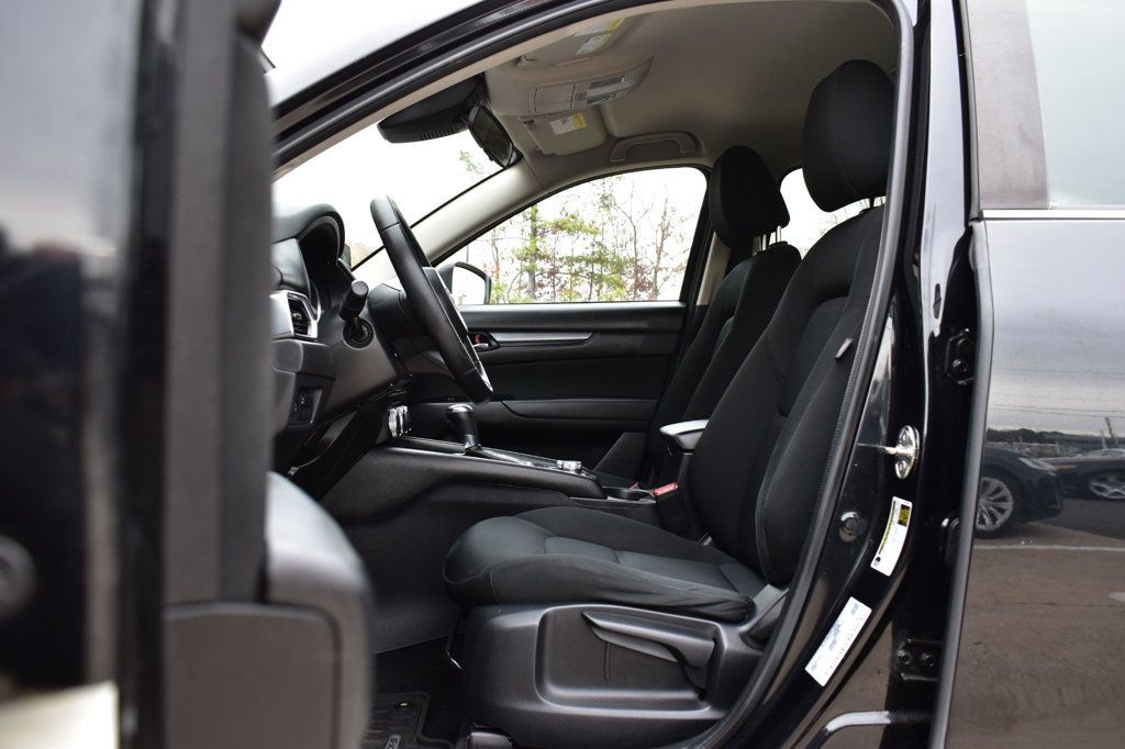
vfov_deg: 43.6
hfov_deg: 61.9
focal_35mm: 30
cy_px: 374
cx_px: 562
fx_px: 937
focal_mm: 20
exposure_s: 1/30
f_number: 7.1
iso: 400
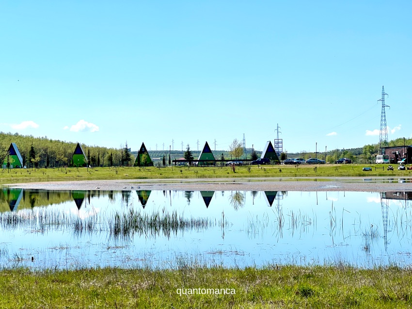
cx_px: 206
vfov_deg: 19.1
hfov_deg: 25.3
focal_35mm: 77
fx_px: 916
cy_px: 154
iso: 32
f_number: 2.8
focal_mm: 9
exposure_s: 1/1508
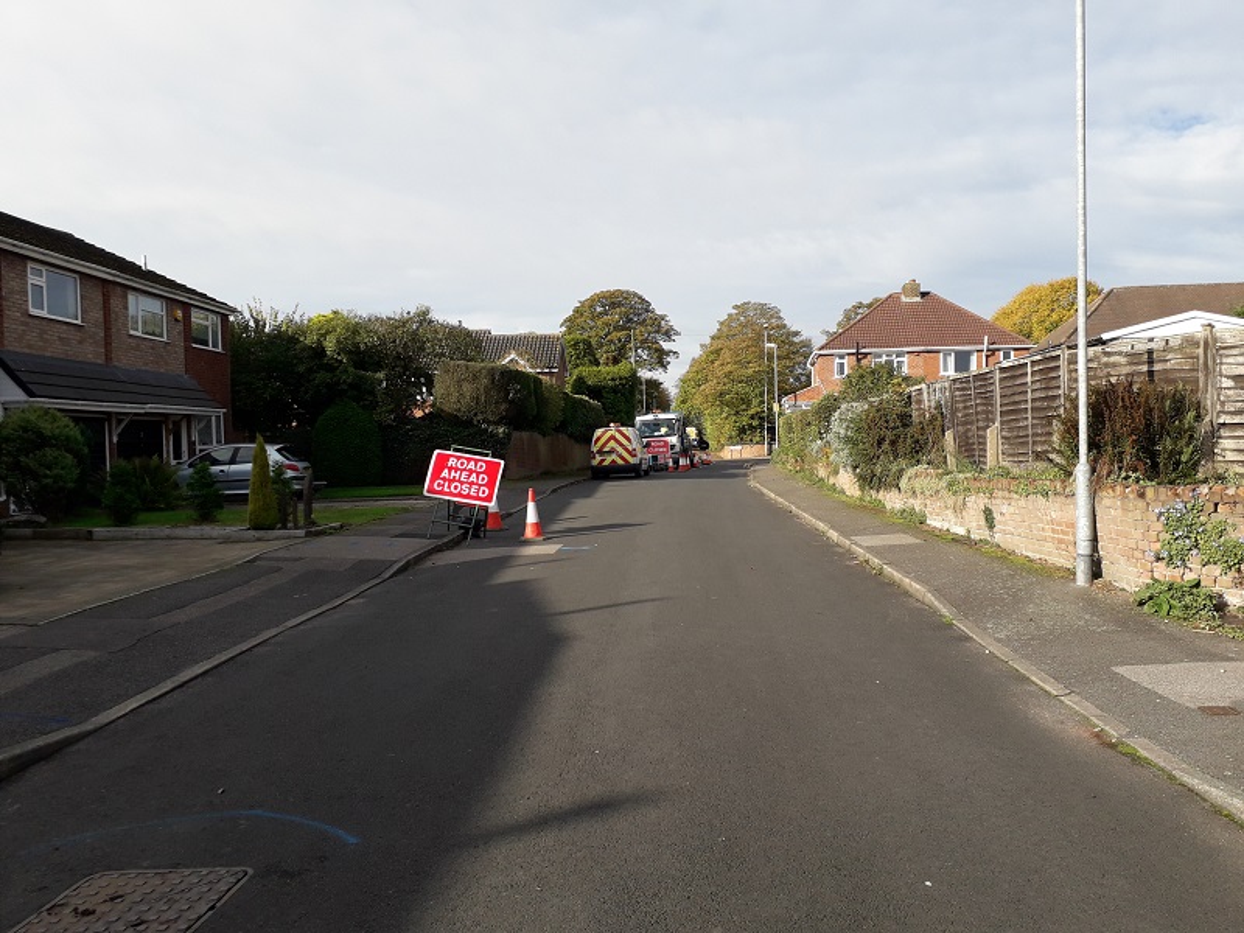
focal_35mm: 27
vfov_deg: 51.4
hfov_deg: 65.3
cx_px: 622
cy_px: 466
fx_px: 970
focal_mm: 3.6
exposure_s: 1/1284
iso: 40
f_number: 1.9
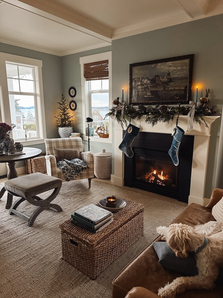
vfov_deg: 71.6
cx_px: 112
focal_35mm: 24
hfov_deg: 56.8
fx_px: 206
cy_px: 149
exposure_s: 1/50
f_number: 1.8
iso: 320
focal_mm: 6.86
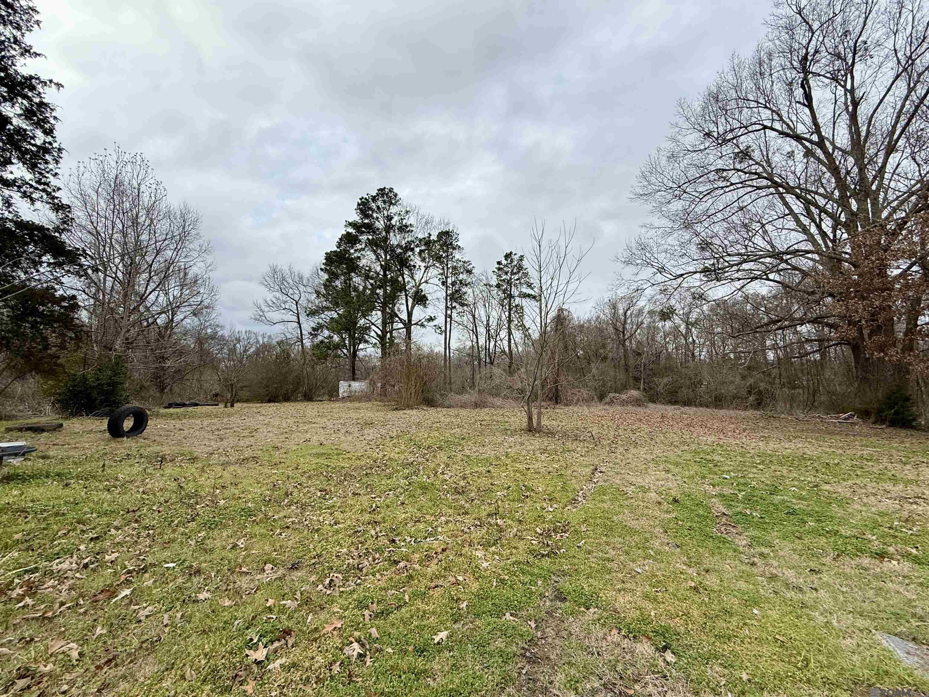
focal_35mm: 14
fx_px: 376
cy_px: 348
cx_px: 464
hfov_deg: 102.1
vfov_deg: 85.7
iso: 50
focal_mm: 2.22
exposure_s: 1/1105
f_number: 2.2
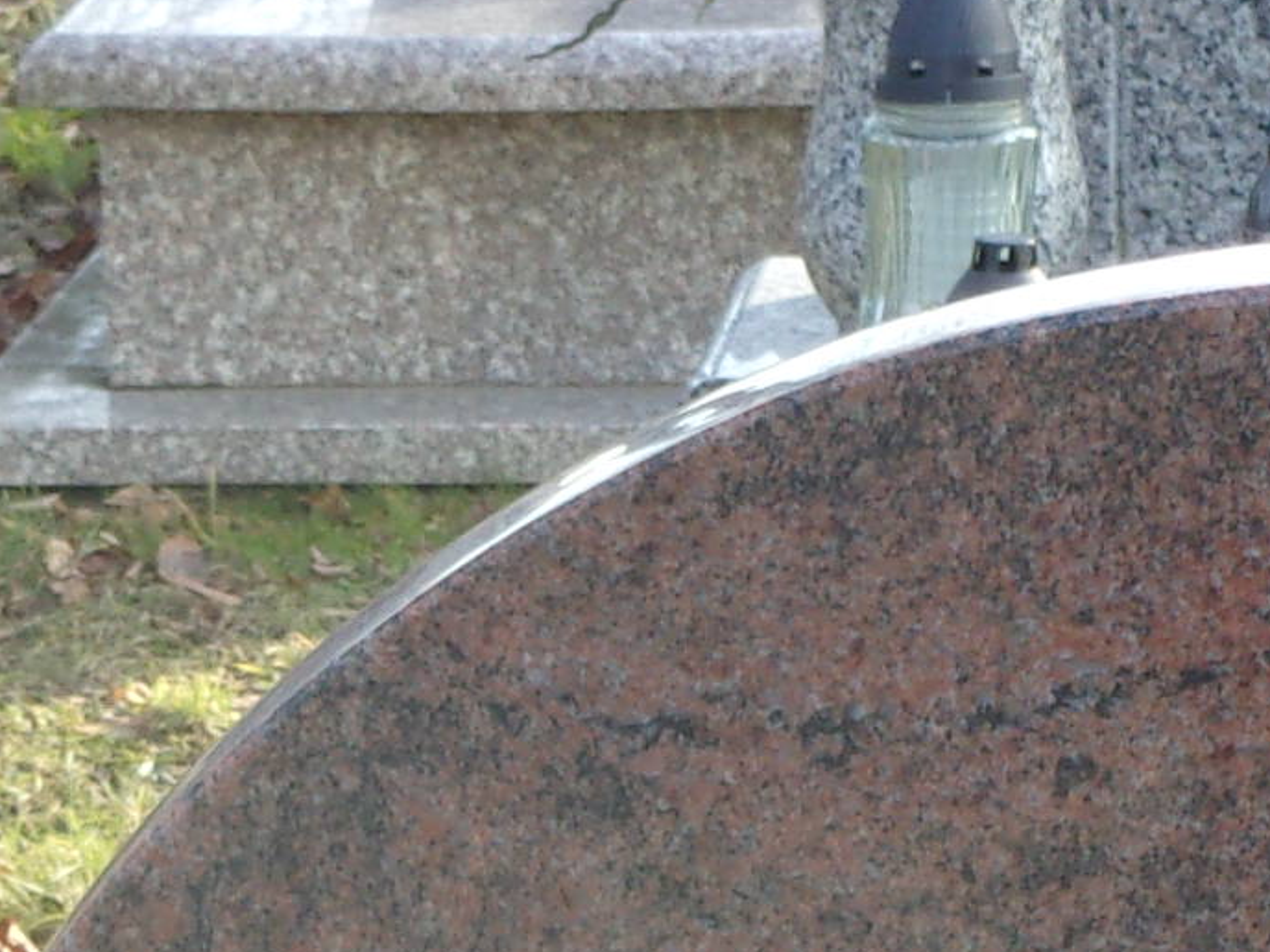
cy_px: 1664
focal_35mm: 241
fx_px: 8842
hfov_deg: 8.2
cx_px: -151
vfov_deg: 6.1
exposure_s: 1/45
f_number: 5.2
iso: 80
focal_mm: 11.5
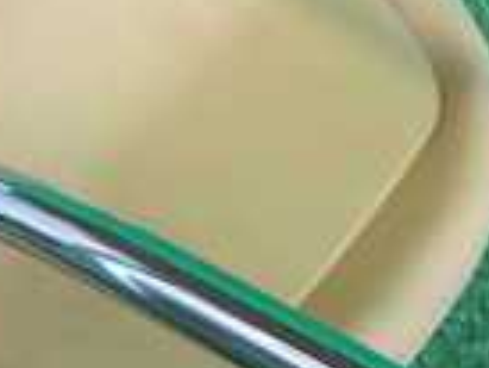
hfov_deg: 15.0
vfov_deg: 11.3
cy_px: 39
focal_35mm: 131
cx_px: 104
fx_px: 1852
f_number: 2.3
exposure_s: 1/50
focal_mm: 5.4
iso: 200
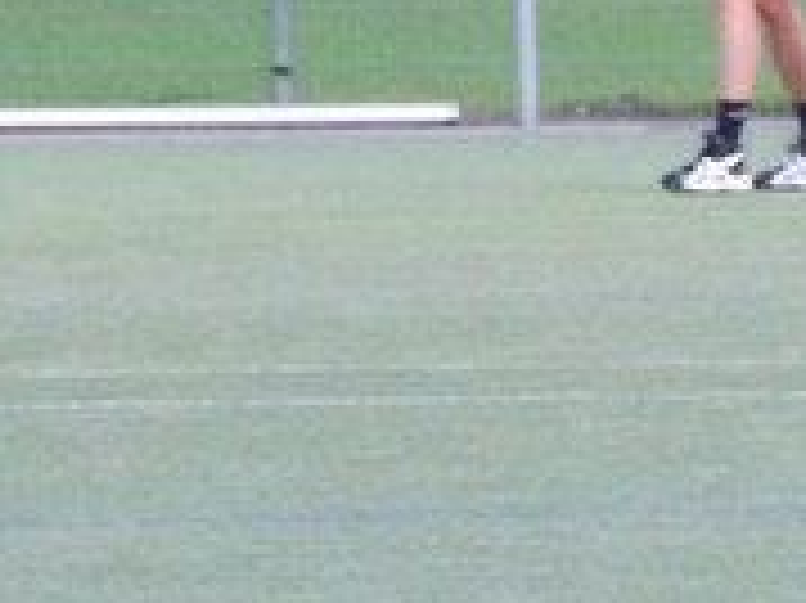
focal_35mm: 797
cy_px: -171
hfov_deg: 2.5
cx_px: 1909
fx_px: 18545
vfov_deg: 1.9
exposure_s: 1/250
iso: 160
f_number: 3.3
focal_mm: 23.1
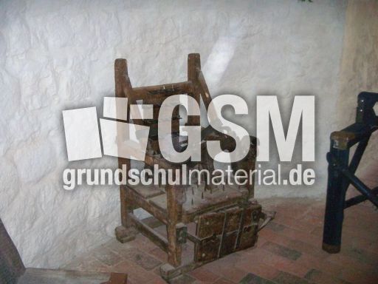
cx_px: 189
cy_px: 142
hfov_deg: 49.0
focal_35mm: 38
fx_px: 415
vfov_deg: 37.7
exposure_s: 1/60.2
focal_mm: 6.4
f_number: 3.5
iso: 400
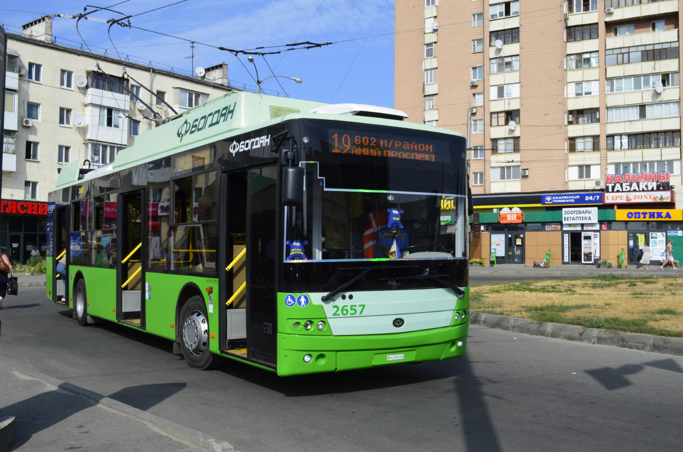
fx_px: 682
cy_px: 226
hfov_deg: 53.2
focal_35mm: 36
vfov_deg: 36.7
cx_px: 342
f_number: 11
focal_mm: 24
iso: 125
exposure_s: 1/125
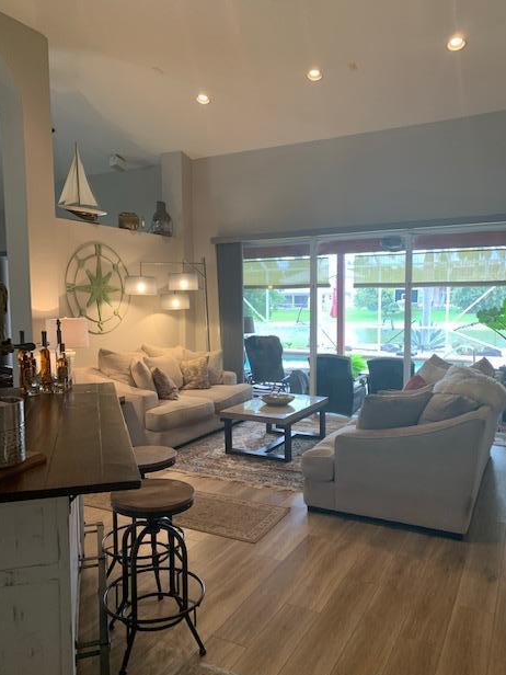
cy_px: 350
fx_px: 526
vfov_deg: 65.3
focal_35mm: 27
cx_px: 260
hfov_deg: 51.3
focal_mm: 4.25
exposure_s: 1/60
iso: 125
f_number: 1.8
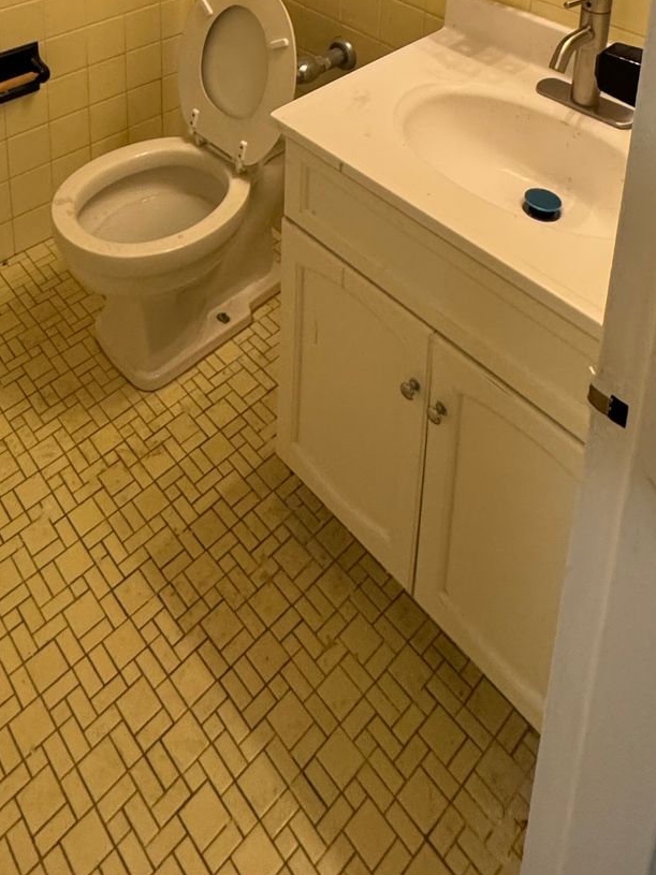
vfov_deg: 41.0
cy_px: -143
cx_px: 256
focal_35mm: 33
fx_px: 834
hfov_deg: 42.7
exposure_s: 1/120
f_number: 2.2
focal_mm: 2.22
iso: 320
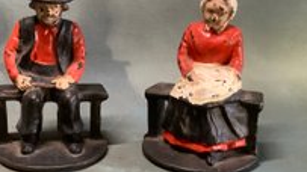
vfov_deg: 20.9
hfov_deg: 36.4
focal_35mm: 57
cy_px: 132
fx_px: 464
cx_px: 114
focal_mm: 3.3
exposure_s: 1/33
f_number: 2.4
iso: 400
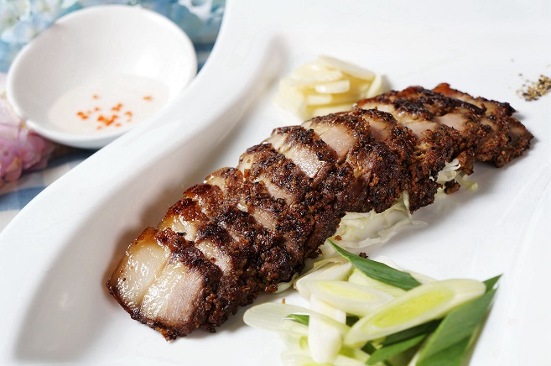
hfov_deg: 34.3
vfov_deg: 23.1
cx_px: 276
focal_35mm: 58
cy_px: 183
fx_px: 894
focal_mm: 39
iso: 200
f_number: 6.3
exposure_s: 1/125
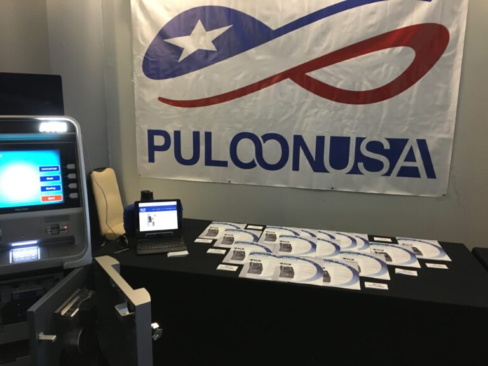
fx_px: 409
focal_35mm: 29
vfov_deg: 48.2
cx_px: 244
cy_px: 183
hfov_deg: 61.7
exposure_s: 1/15
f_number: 2.2
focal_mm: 4.15
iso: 200
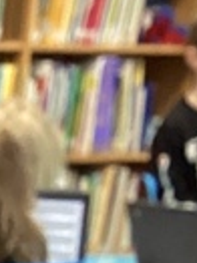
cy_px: 584
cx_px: -531
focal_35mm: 242
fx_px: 1839
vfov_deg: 7.7
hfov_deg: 5.5
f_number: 2.4
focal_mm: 3.3
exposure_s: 1/60
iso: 250
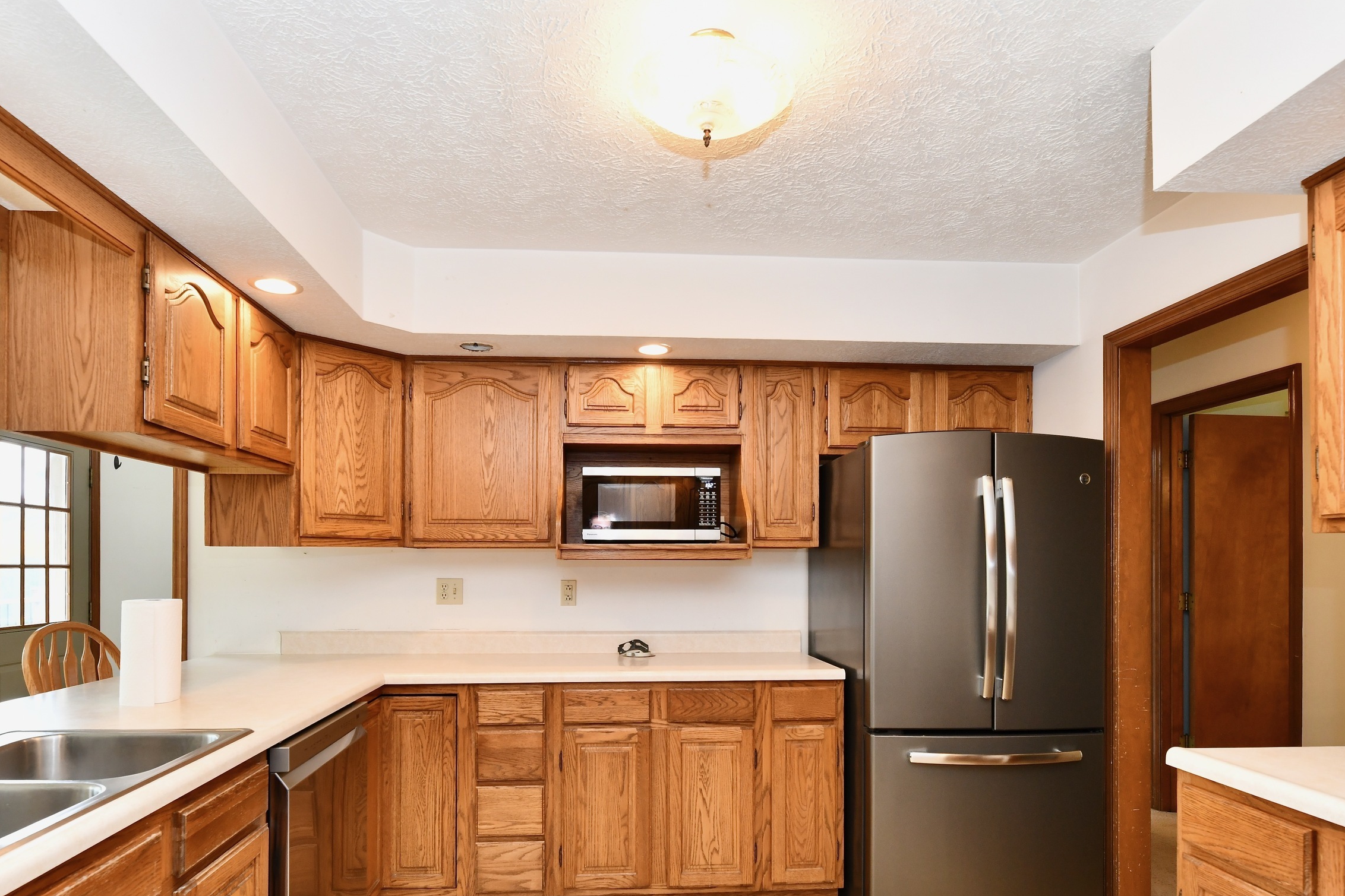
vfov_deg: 63.3
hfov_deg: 86.9
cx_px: 655
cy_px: 577
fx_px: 710
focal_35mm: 19
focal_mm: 14
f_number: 6.3
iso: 640
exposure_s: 1/80
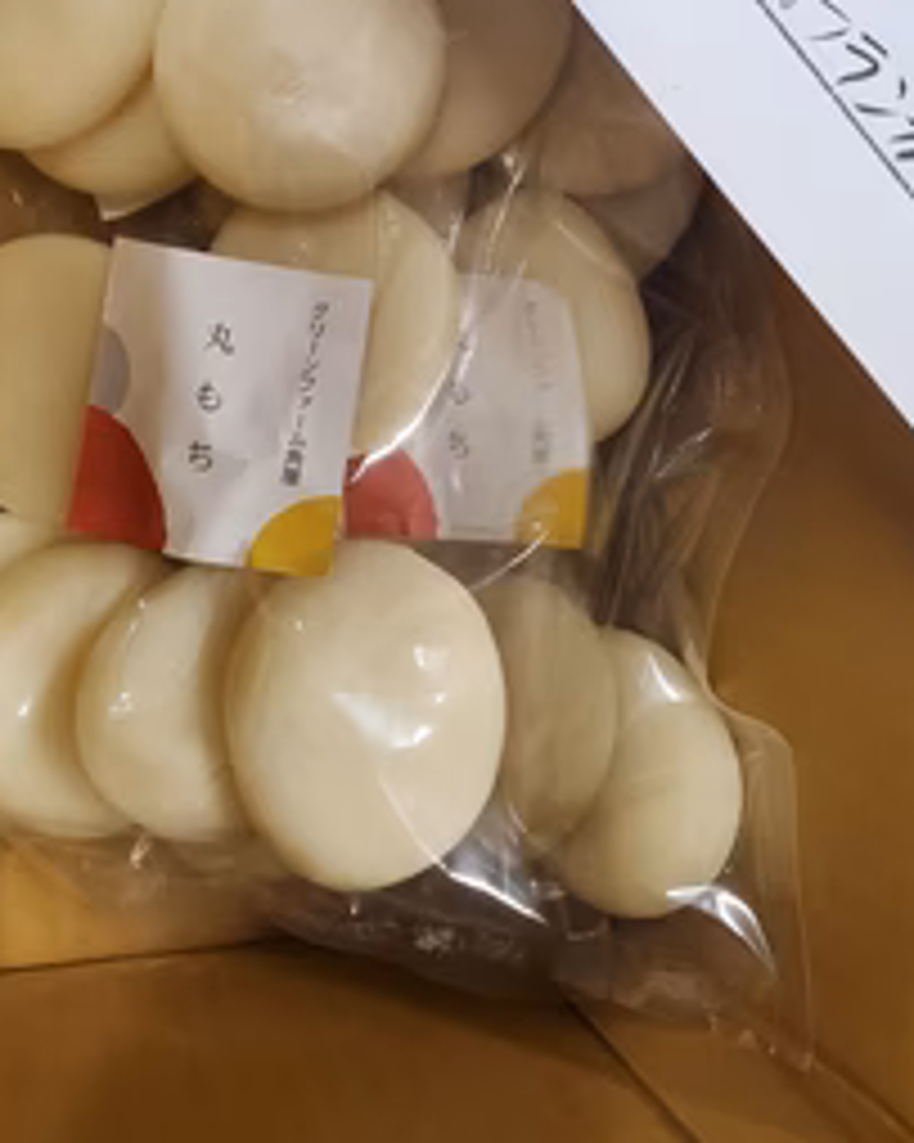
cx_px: 405
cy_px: 297
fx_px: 1353
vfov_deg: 44.4
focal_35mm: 40
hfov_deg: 37.3
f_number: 2.4
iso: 320
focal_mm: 4.3
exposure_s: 1/120
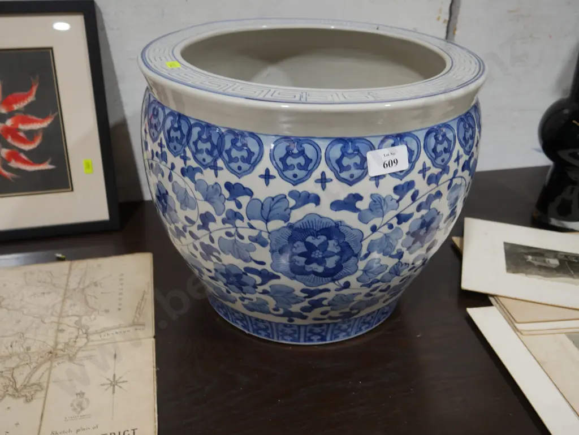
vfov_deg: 41.8
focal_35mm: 34
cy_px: 218
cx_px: 290
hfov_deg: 53.9
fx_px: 569
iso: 250
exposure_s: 1/60
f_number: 4
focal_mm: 17
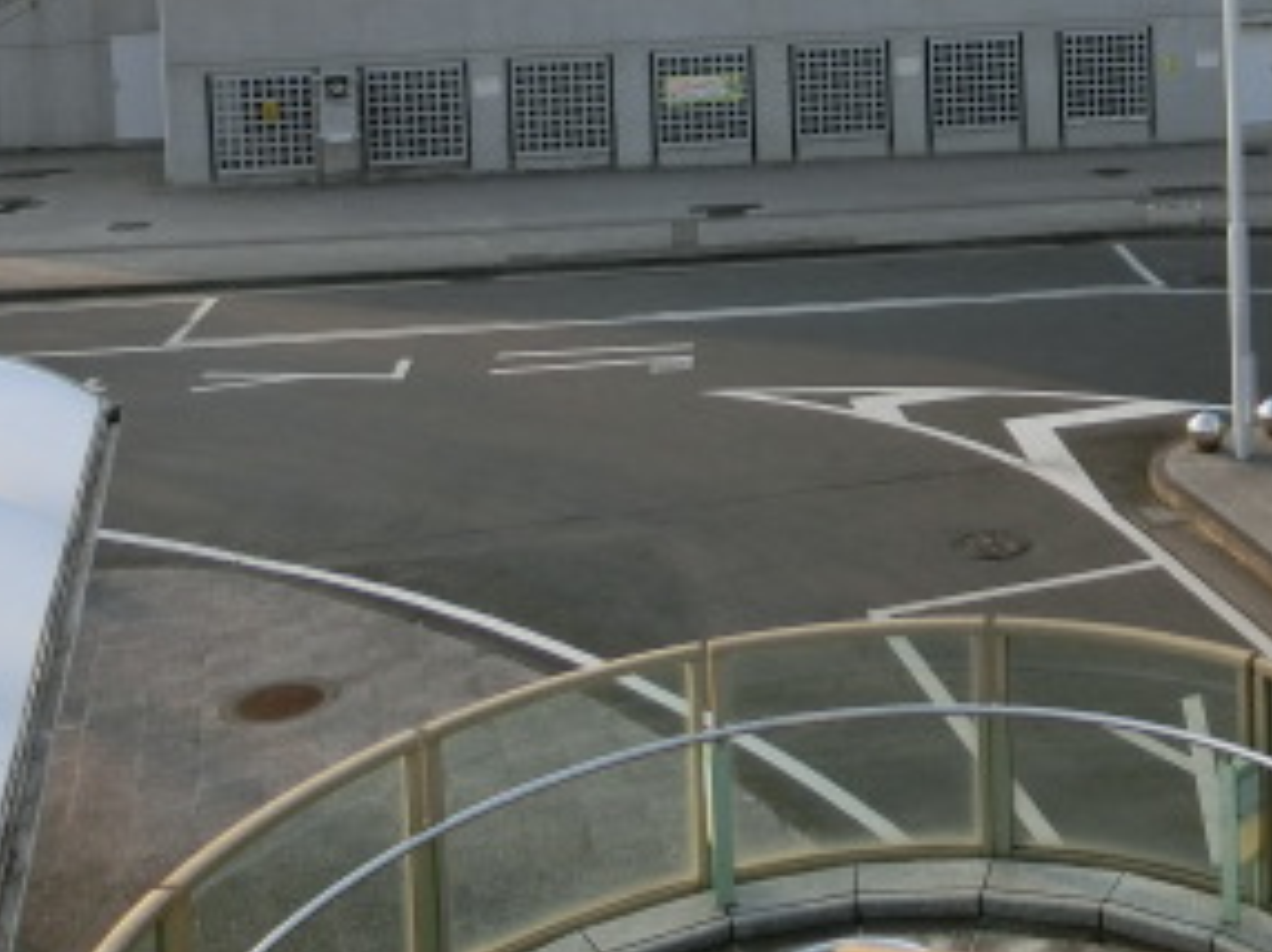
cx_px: 1170
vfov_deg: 24.2
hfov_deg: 32.5
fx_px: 2056
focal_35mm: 56
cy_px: -111
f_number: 3.5
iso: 80
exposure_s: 1/500
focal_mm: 4.5
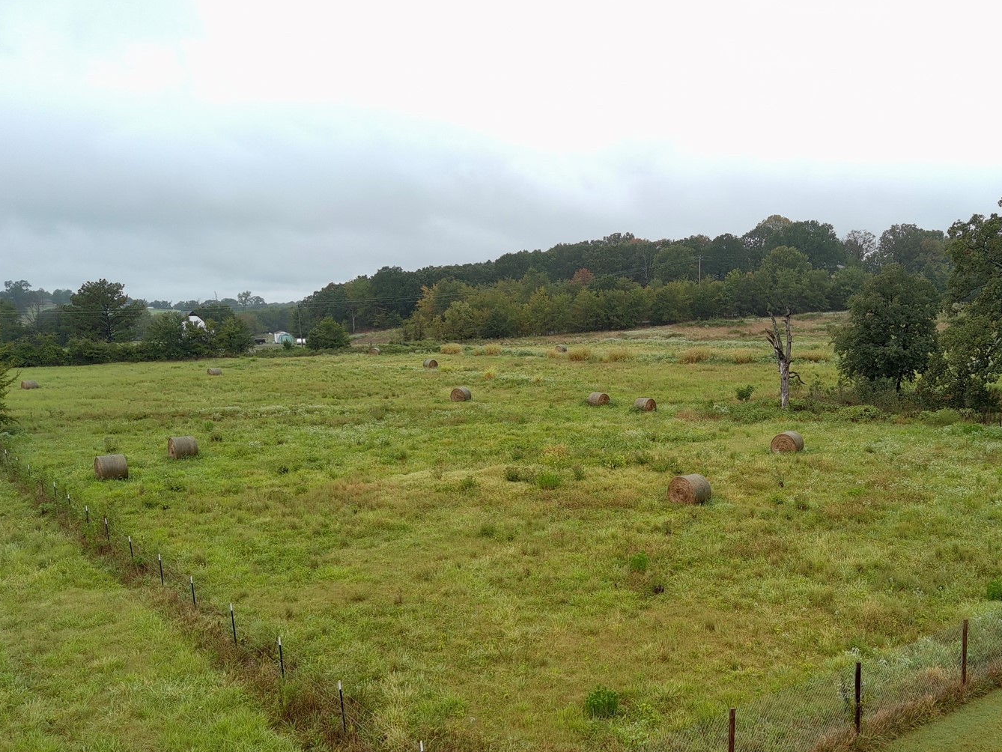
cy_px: 500
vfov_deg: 42.4
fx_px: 955
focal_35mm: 33
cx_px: 681
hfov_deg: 54.1
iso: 100
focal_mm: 6.67
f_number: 1.9
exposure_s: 1/529
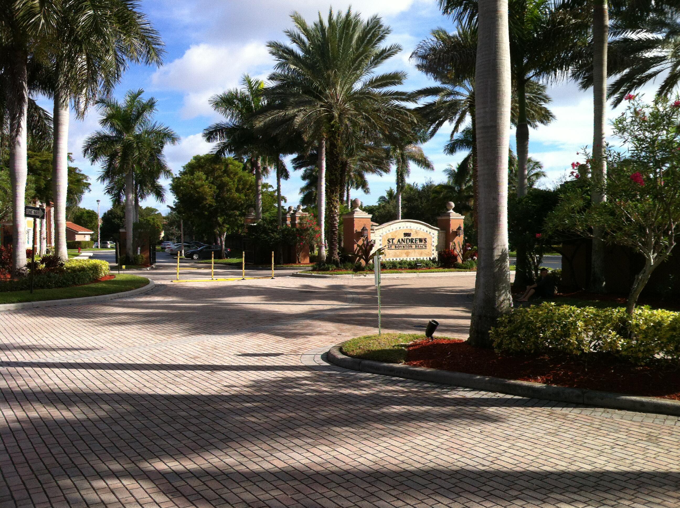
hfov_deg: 52.7
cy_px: 254
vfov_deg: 40.6
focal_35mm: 35
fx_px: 687
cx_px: 340
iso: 80
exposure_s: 1/1040
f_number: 2.8
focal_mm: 3.85
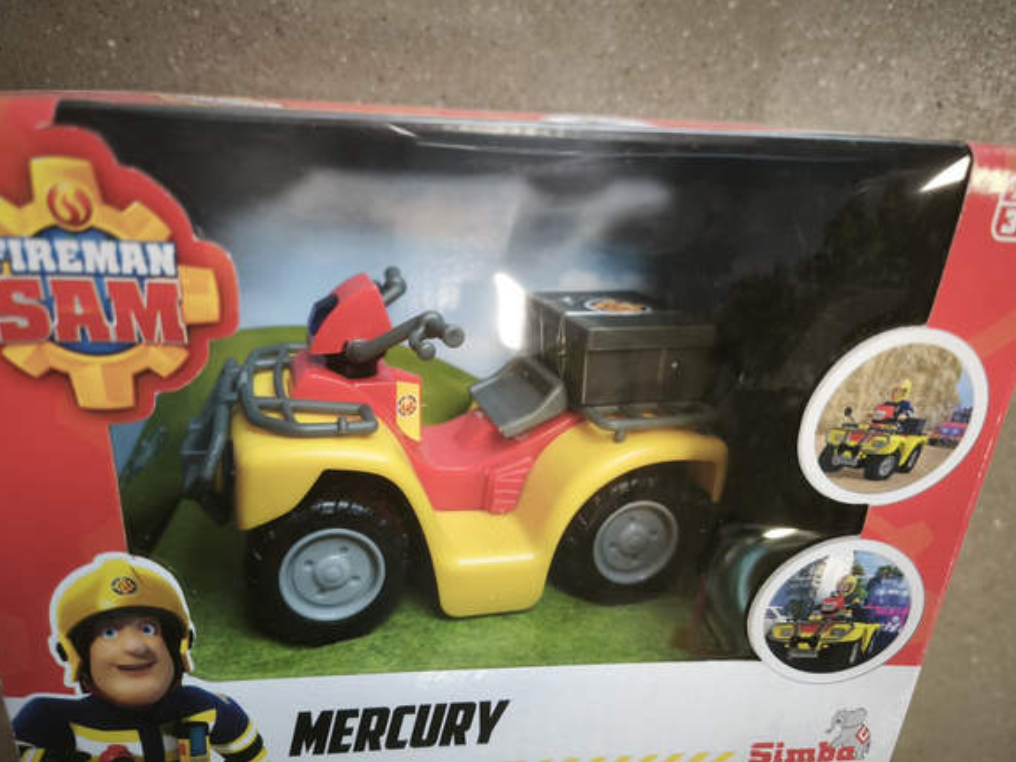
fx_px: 704
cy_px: 394
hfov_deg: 71.6
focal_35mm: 24
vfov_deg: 56.8
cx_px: 495
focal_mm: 5.35
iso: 400
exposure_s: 1/50
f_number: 1.7
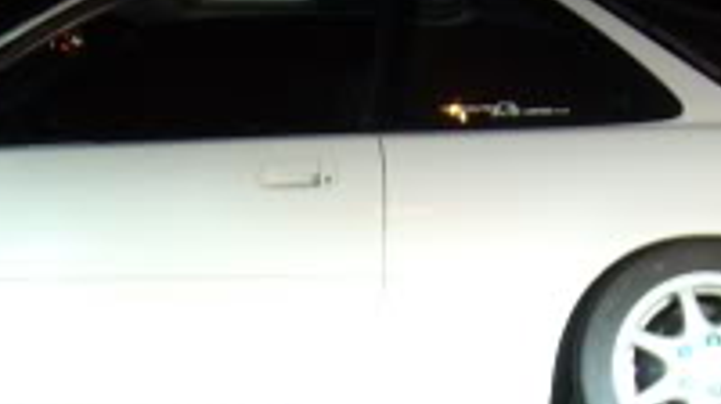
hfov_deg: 8.9
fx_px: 4603
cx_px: 173
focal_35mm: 241
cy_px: 433
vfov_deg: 5.0
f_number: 3.2
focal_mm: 11.4
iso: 80
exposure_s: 1/2.5
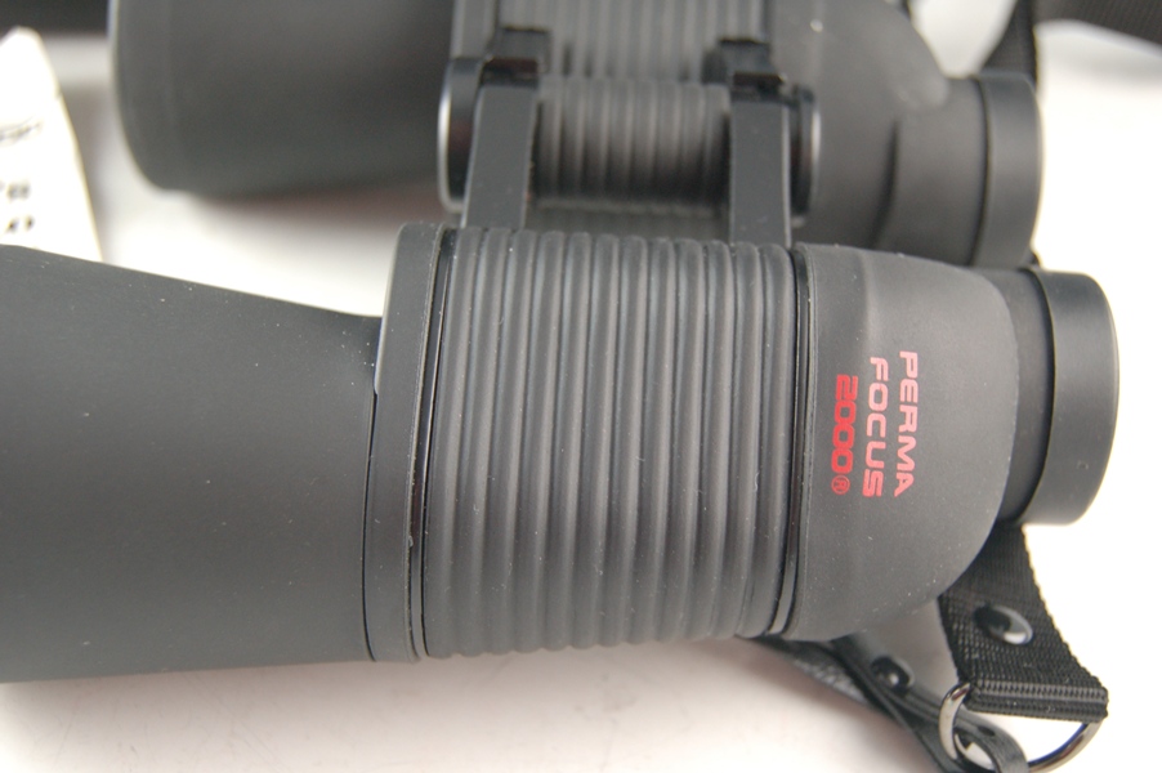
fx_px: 1500
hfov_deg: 42.4
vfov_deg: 28.9
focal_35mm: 46
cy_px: 386
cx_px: 581
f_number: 4.5
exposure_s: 1/40
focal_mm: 31
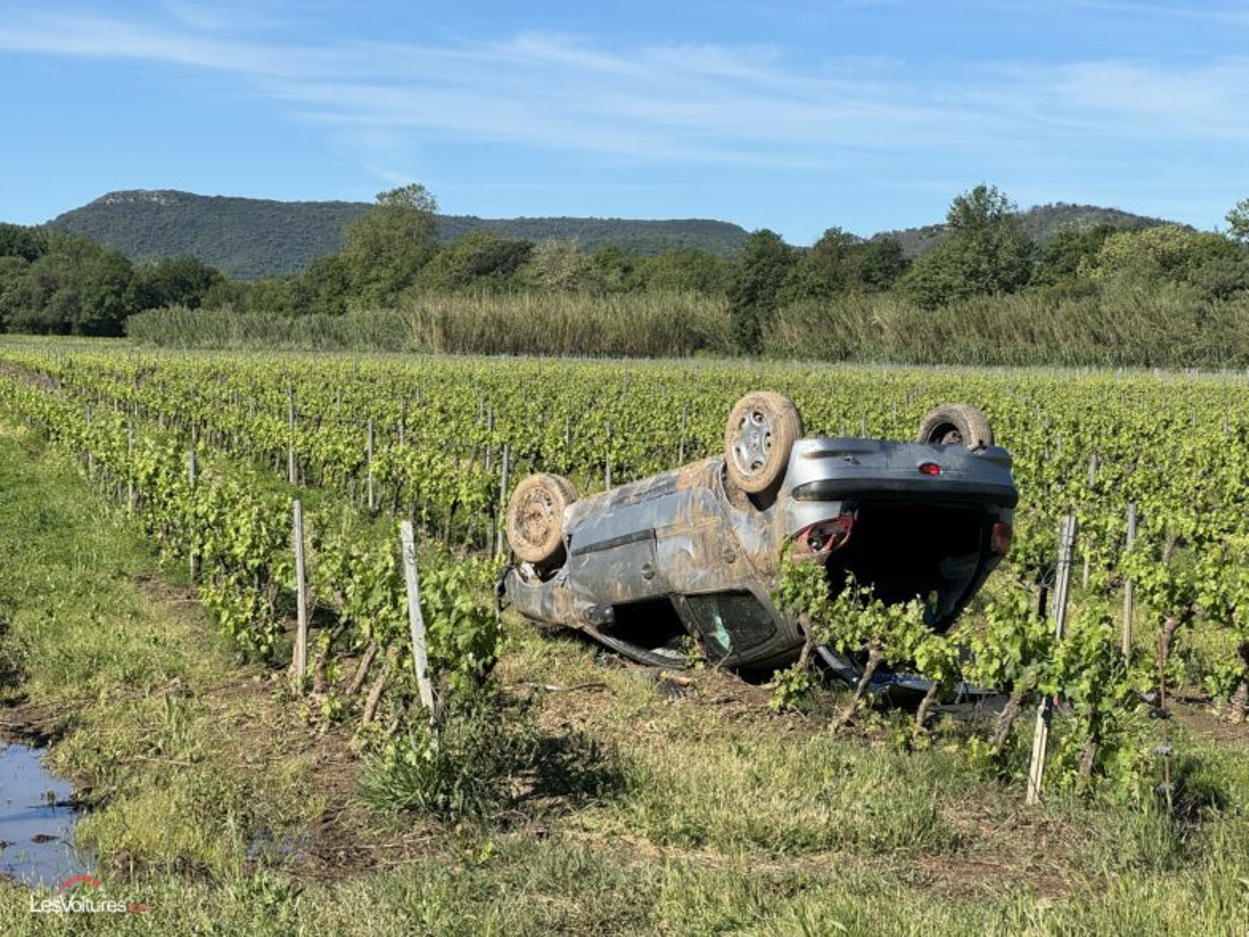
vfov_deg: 19.1
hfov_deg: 25.3
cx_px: 624
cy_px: 468
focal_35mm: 77
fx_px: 2779
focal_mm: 9
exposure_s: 1/821
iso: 25
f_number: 2.8
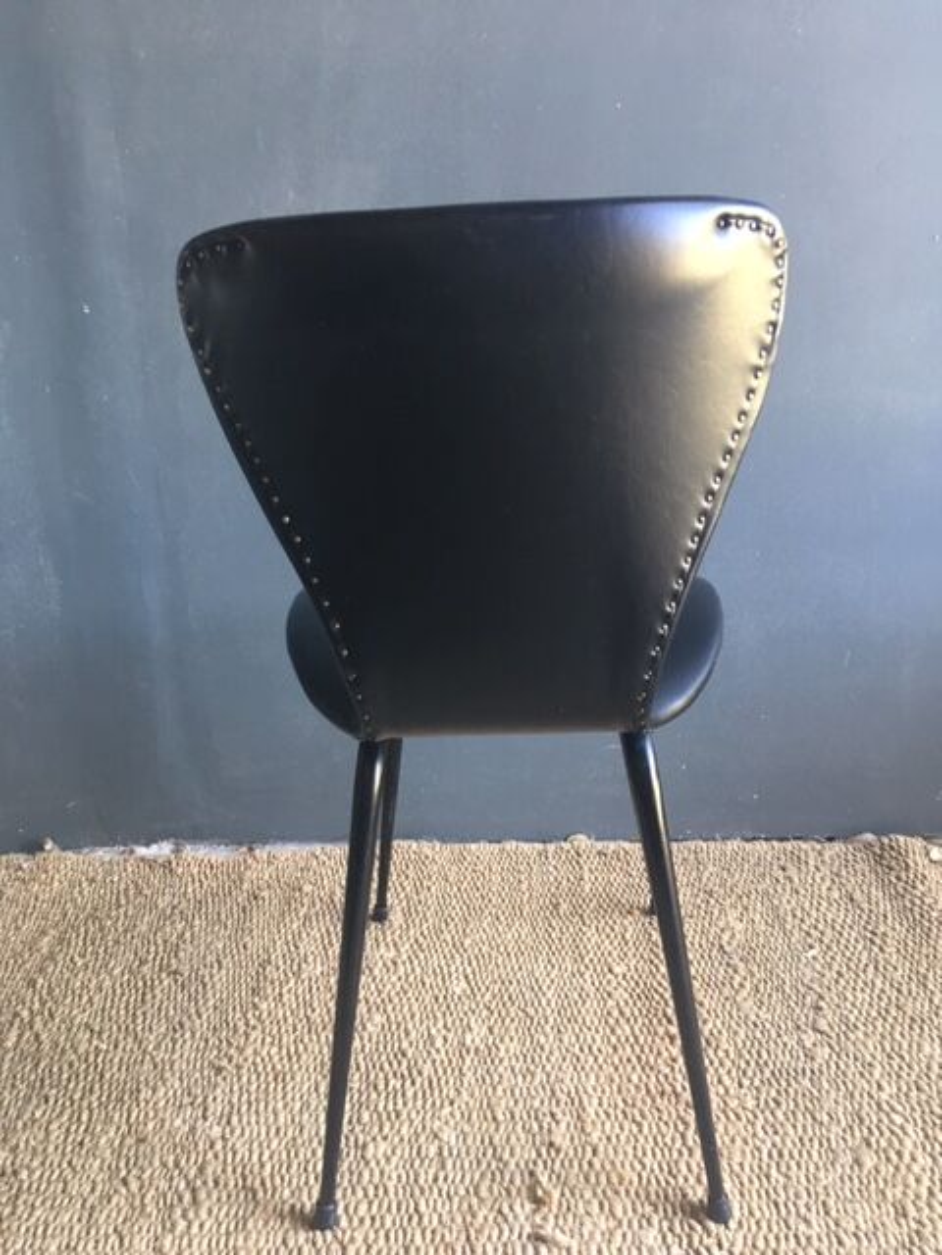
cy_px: 628
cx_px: 471
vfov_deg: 61.7
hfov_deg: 48.2
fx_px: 1052
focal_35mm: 29
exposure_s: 1/33
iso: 125
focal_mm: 4.15
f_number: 2.2
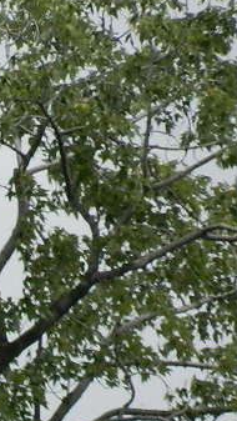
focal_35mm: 1738
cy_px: 276
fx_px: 19383
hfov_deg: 0.7
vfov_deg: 1.2
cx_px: -258
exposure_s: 1/400
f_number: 5.8
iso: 80
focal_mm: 94.5
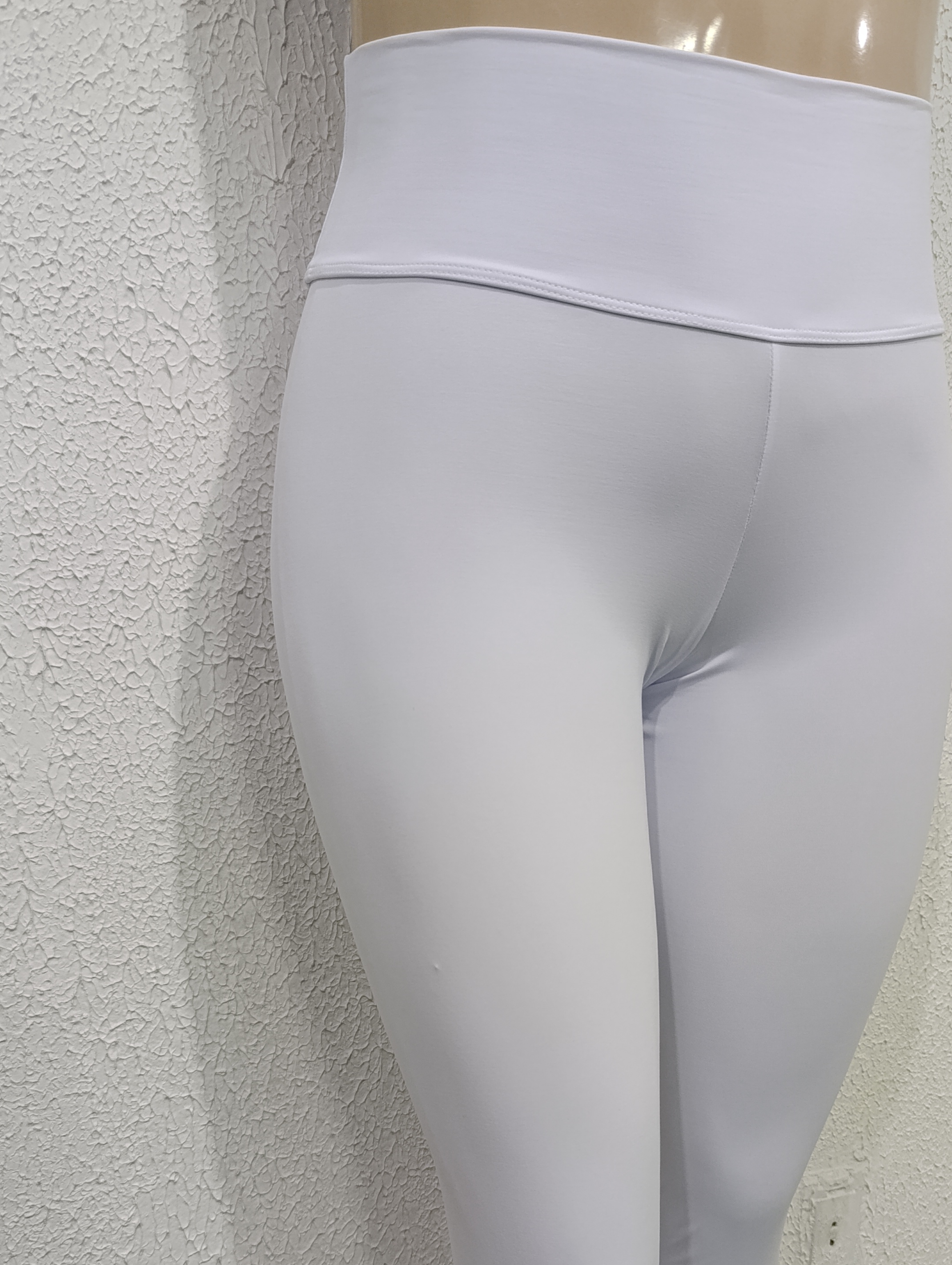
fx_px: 1207
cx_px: 523
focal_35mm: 33
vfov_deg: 53.5
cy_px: 898
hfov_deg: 43.0
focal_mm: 6.14
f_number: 1.6
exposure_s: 1/60
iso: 1250
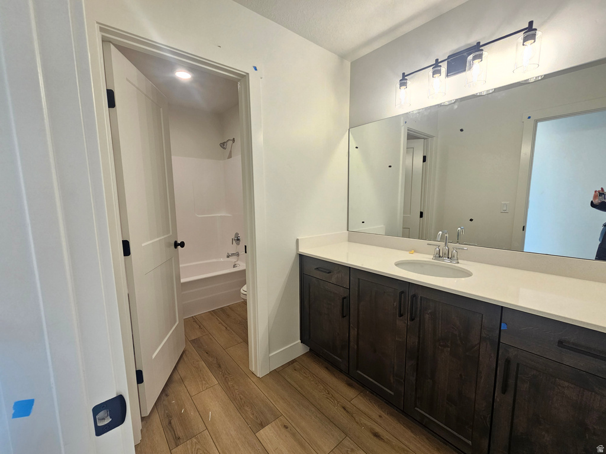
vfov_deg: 89.9
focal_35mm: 13
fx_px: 228
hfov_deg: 106.2
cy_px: 227
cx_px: 303
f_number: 2.2
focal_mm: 2.2
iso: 100
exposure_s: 1/60
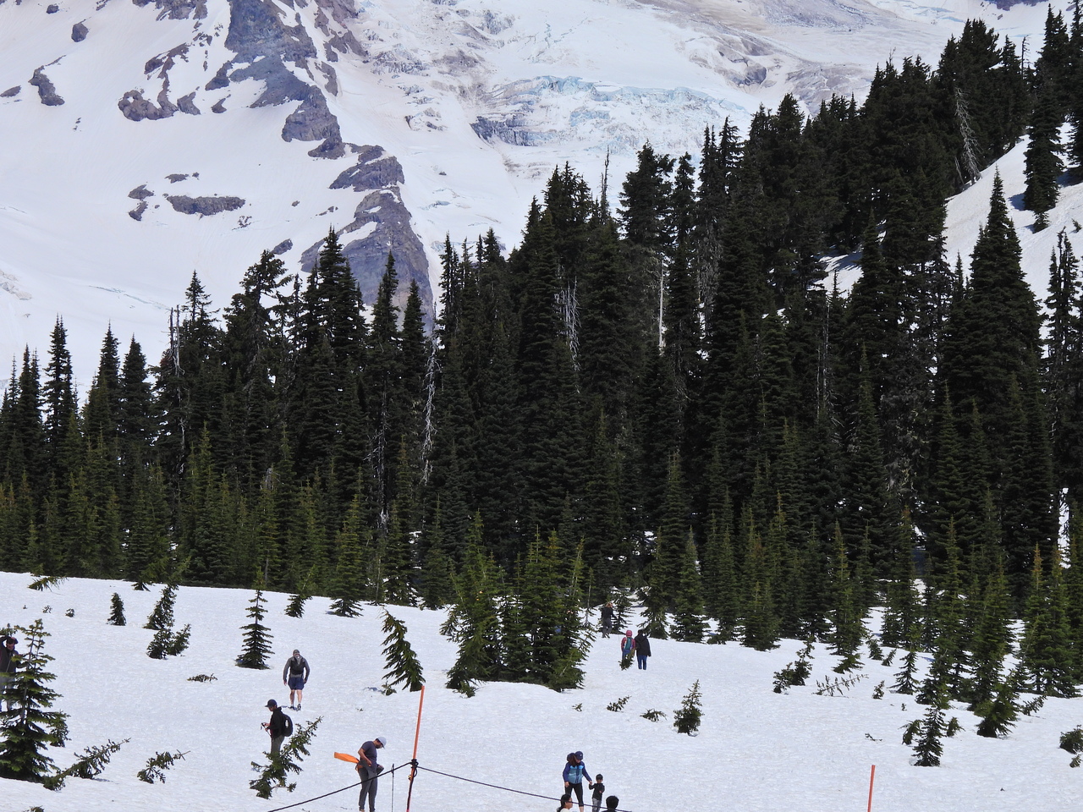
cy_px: 406
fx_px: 5788
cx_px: 542
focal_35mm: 185
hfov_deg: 10.7
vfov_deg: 8.0
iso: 100
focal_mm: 33
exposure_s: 1/1600
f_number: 5.6
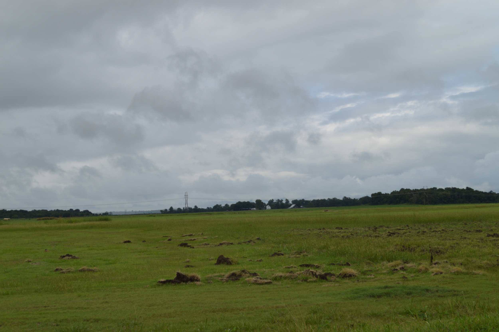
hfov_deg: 41.1
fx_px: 665
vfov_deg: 28.0
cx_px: 250
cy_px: 166
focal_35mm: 48
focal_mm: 32
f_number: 8
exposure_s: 1/250
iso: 100
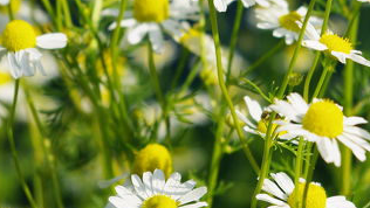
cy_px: 59
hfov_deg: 12.1
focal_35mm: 177
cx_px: 293
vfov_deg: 6.9
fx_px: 1737
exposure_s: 1/350
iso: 200
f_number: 9.5
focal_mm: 55
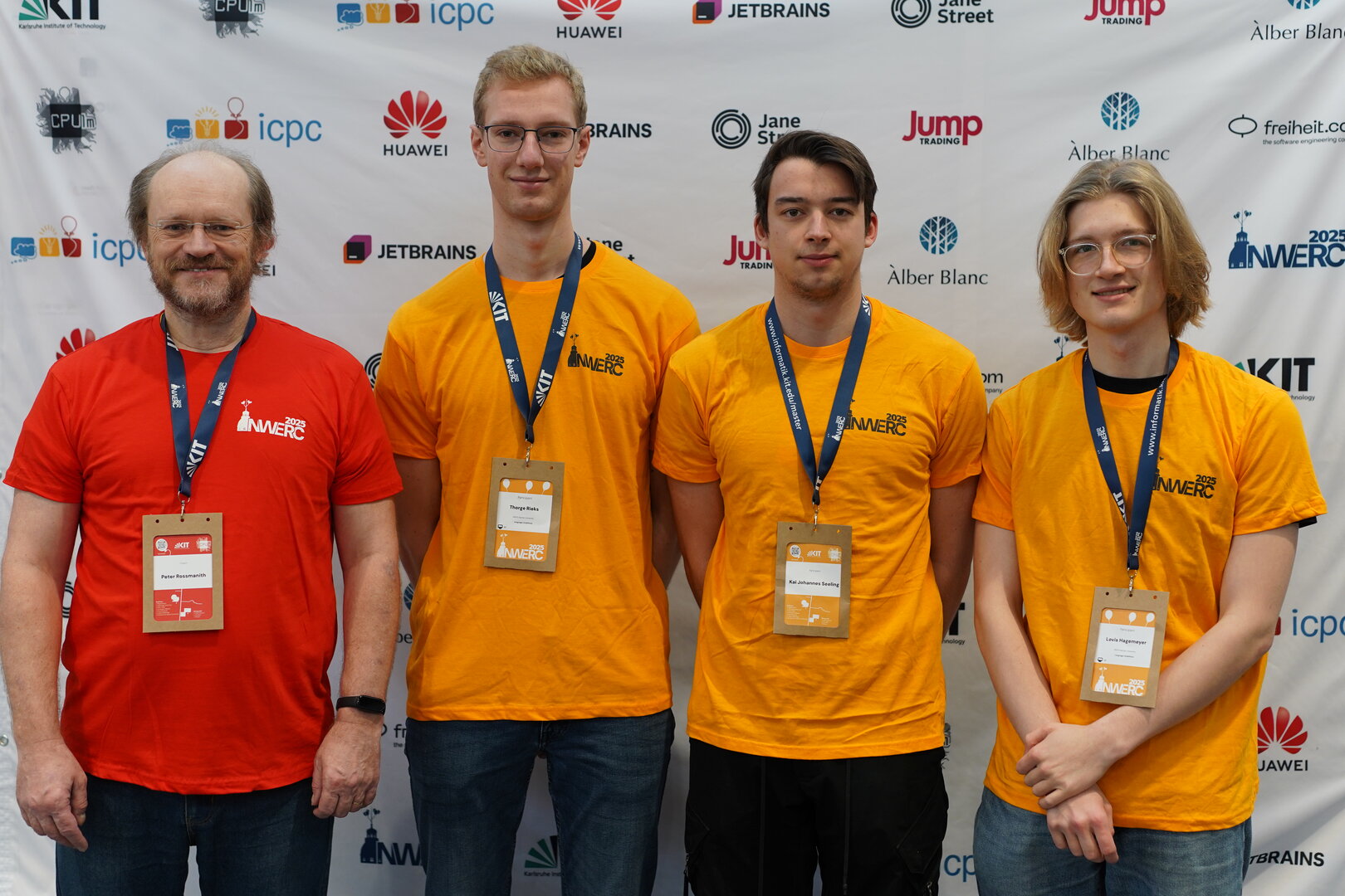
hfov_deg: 39.6
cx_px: 672
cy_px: 448
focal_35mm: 50
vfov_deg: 27.0
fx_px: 1868
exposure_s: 1/125
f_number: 2.8
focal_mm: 50
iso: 640
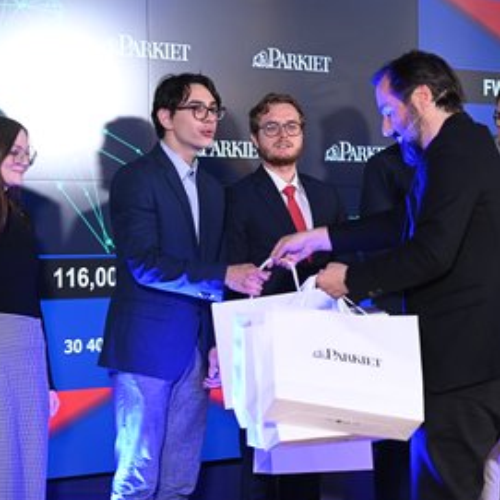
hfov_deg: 17.9
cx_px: 292
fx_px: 1585
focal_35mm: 97
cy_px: 249
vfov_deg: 17.9
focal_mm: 75
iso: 2500
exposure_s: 1/100
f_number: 4
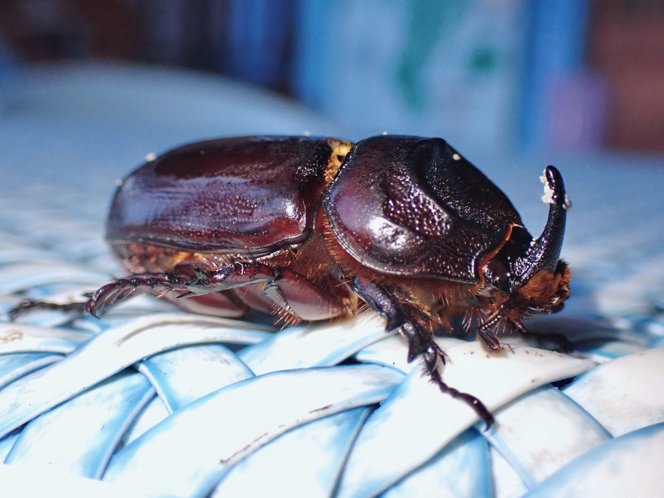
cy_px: 249
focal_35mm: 47
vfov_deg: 30.9
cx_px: 332
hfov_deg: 40.4
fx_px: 902
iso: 800
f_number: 3.1
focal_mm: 8.4
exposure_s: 1/125
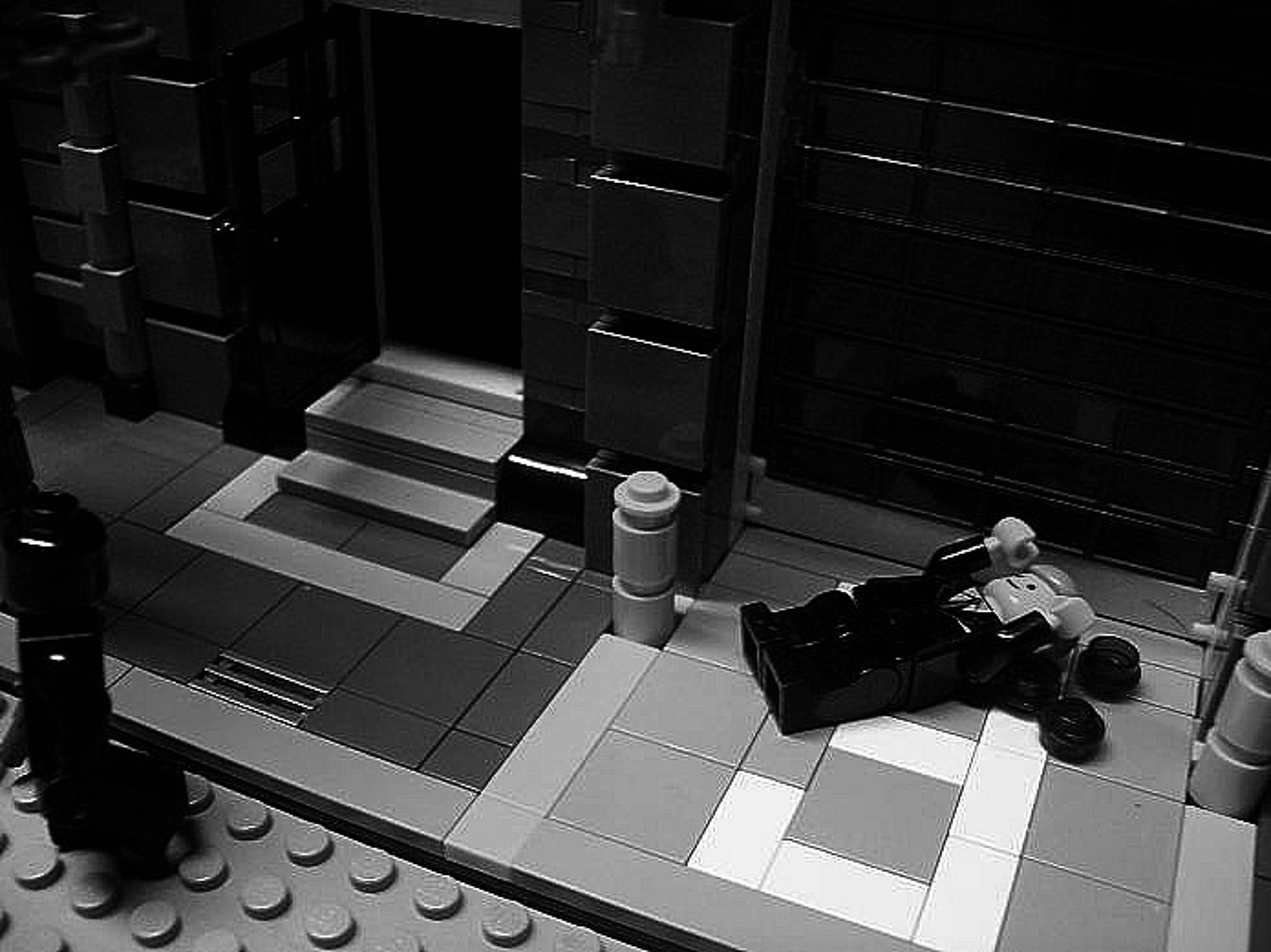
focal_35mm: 36
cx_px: 636
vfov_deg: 39.6
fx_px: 1322
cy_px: 476
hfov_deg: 51.4
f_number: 2.7
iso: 160
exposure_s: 1/25
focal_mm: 6
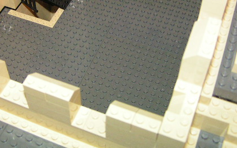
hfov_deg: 33.4
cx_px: 95
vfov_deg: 20.9
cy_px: 18
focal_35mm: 61
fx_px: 394
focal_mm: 6.3
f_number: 2.8
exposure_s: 1/40
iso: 200
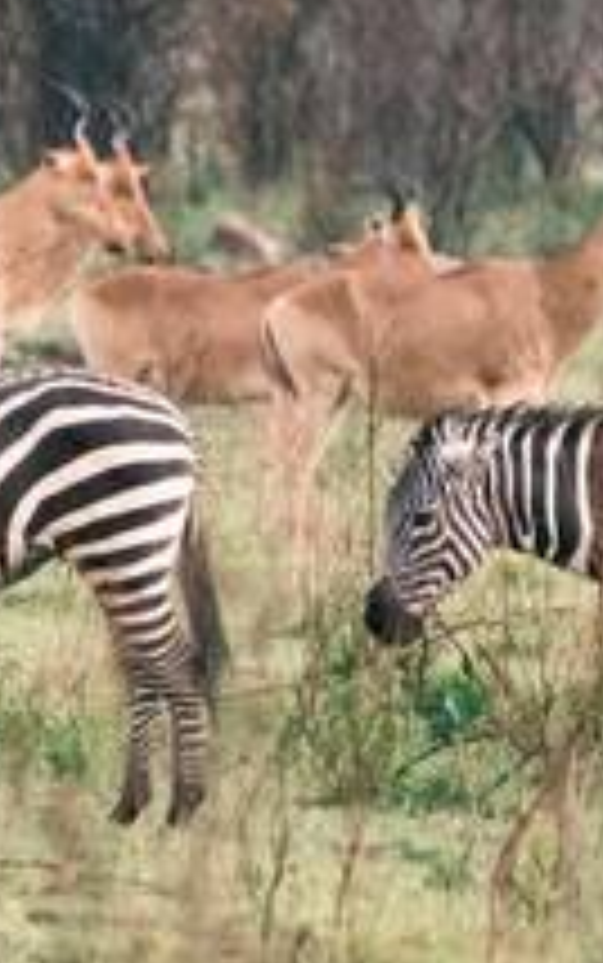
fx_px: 40465
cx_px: 76
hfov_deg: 0.9
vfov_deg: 1.4
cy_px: 248
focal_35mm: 1541
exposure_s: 1/160
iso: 1600
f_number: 5.6
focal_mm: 300
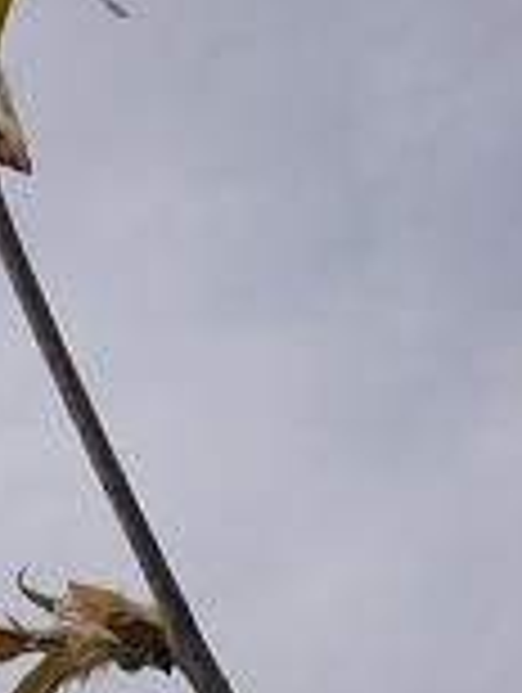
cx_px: -63
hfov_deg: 14.9
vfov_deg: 20.2
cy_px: 376
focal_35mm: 97
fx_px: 1945
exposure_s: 1/400
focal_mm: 7.4
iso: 80
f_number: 4.9
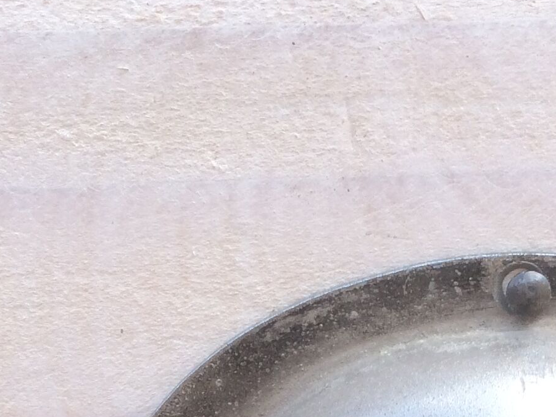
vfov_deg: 13.3
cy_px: 617
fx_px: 1687
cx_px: 383
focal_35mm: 105
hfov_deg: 18.6
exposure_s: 1/604
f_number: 2.2
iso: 32
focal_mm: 4.15
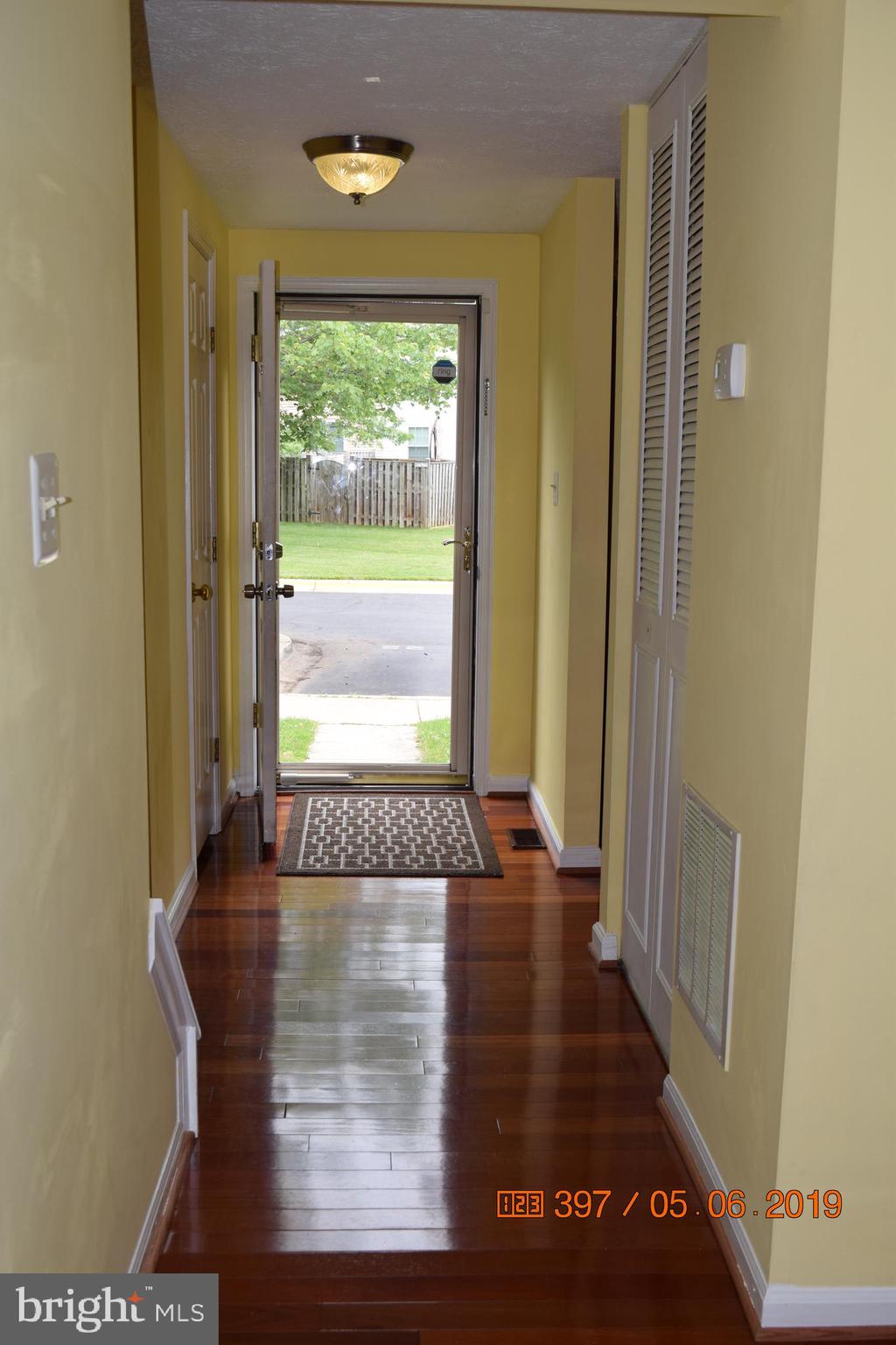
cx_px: 448
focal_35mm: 38
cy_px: 672
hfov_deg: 35.5
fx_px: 1400
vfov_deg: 51.3
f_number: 5.6
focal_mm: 25
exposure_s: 1/125
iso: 220
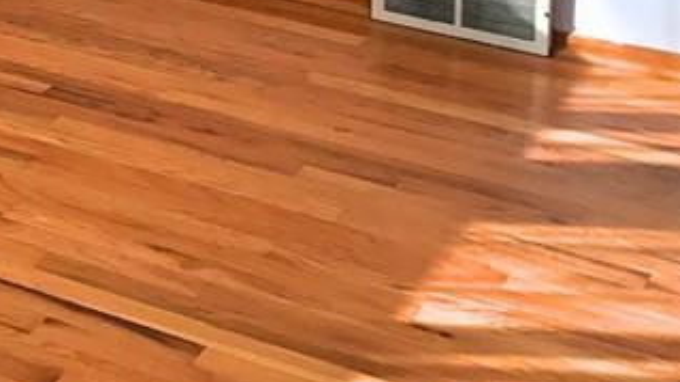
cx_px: -21
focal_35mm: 98
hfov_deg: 21.0
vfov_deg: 11.3
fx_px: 1766
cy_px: -337
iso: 32
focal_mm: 3.99
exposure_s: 1/60
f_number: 1.8
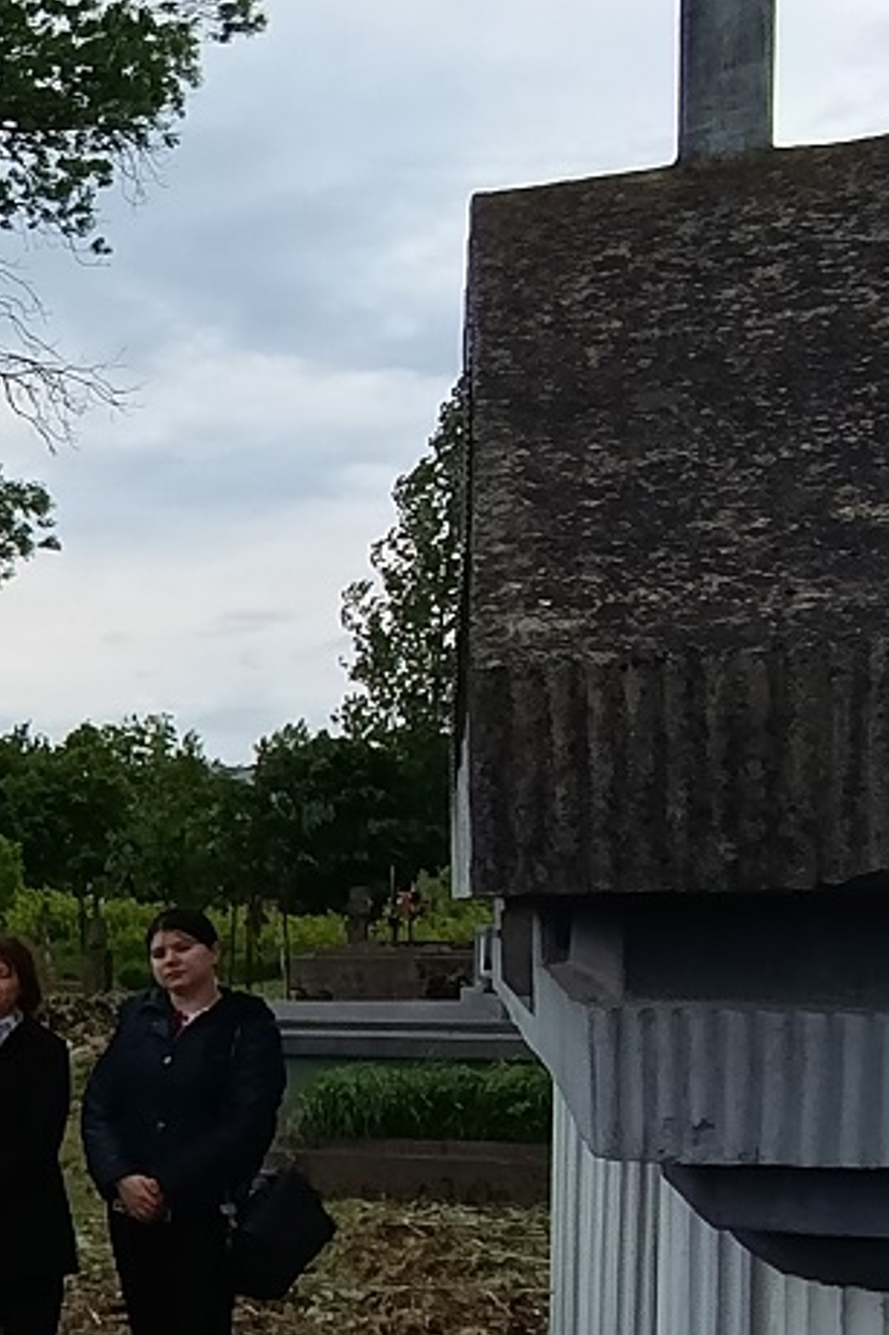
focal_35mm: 37
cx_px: -466
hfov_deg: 25.9
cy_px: 993
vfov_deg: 49.9
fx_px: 1371
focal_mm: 1.65
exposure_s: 1/322
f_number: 2.2
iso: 50
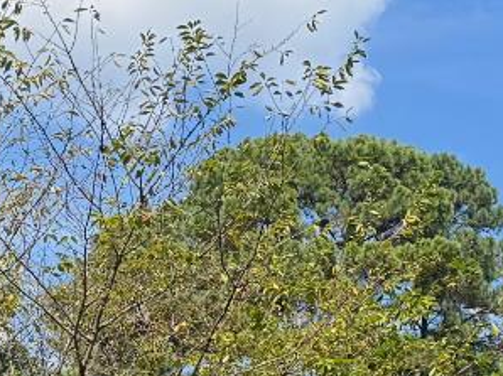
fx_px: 1757
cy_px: 650
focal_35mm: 121
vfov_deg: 11.4
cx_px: 165
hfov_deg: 16.3
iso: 80
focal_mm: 6.76
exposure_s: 1/1869
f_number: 1.78
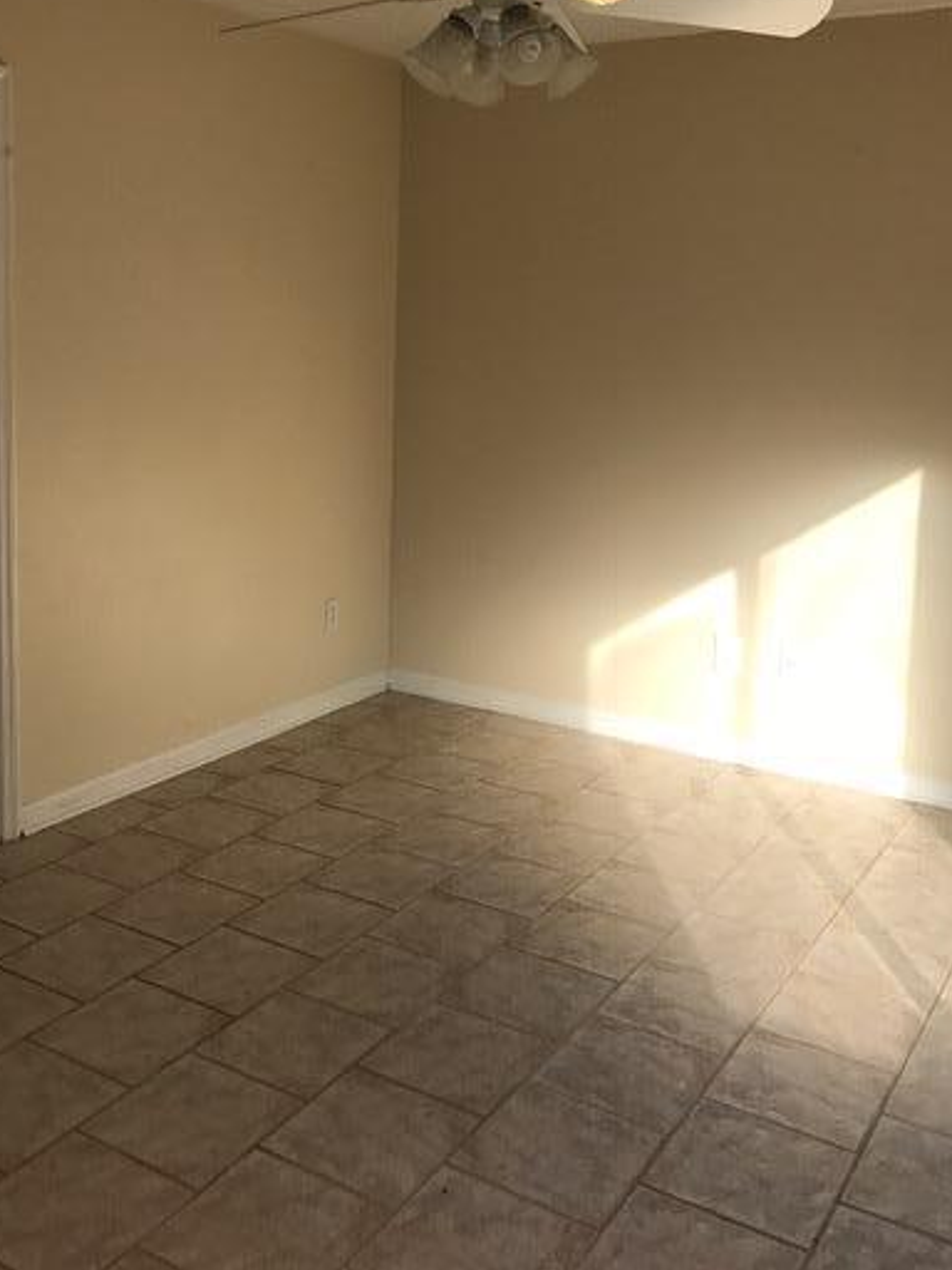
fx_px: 1283
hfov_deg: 40.6
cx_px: 419
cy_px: 479
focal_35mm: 35
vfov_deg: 52.1
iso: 20
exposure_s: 1/766
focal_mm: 3.99
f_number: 1.8
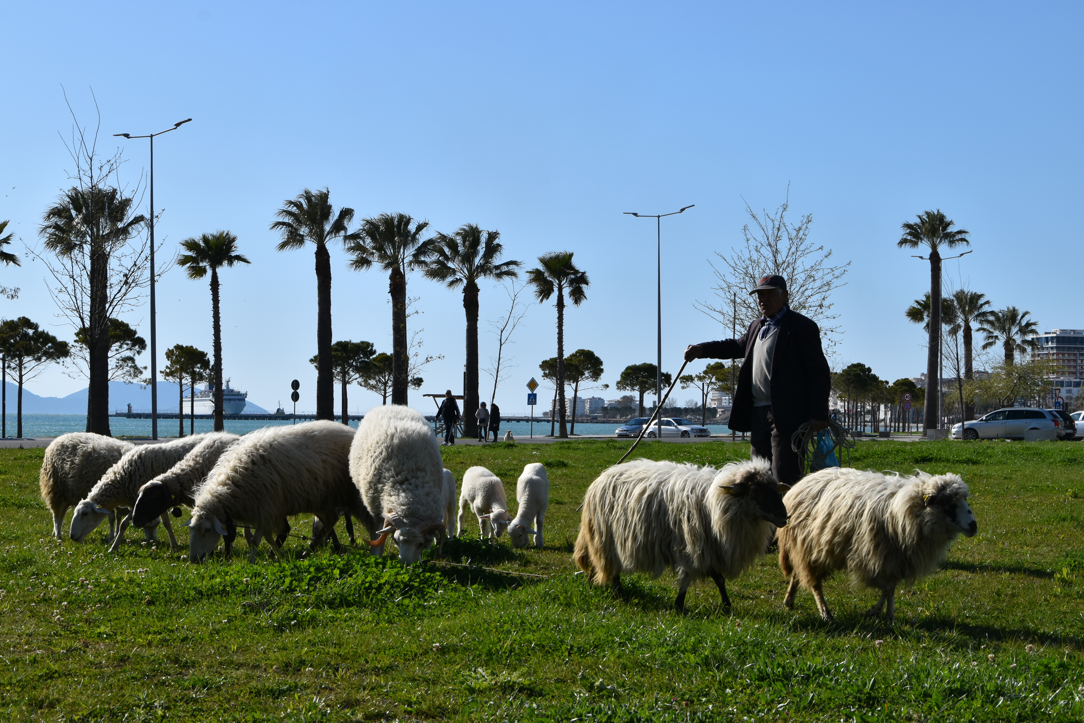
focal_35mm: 63
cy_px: 362
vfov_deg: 21.6
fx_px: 1897
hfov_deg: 31.9
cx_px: 542
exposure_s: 1/500
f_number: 11
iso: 200
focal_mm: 42
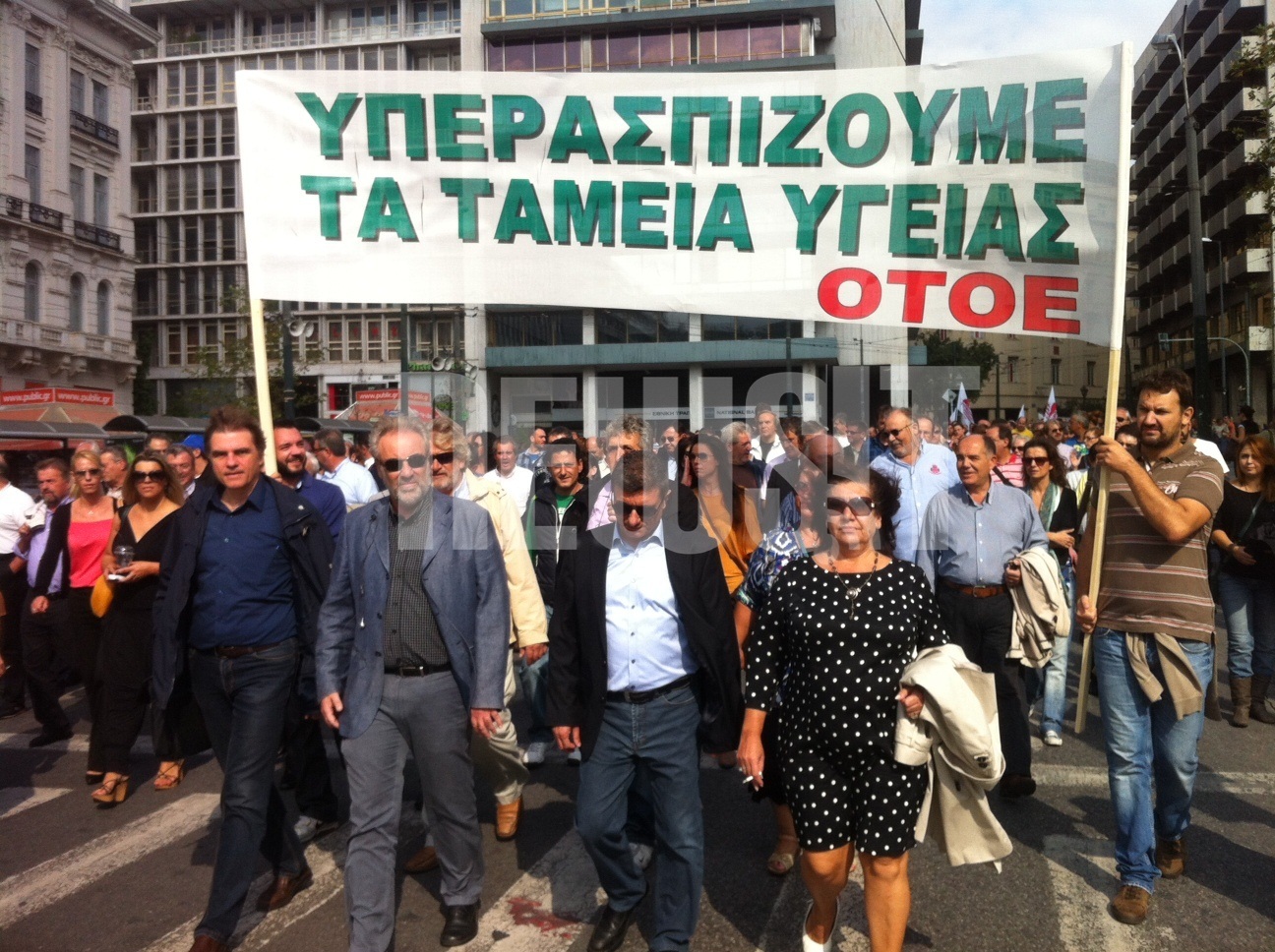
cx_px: 638
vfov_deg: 40.6
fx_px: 1287
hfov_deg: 52.7
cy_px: 476
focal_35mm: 35
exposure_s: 1/1207
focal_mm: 3.85
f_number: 2.8
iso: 80
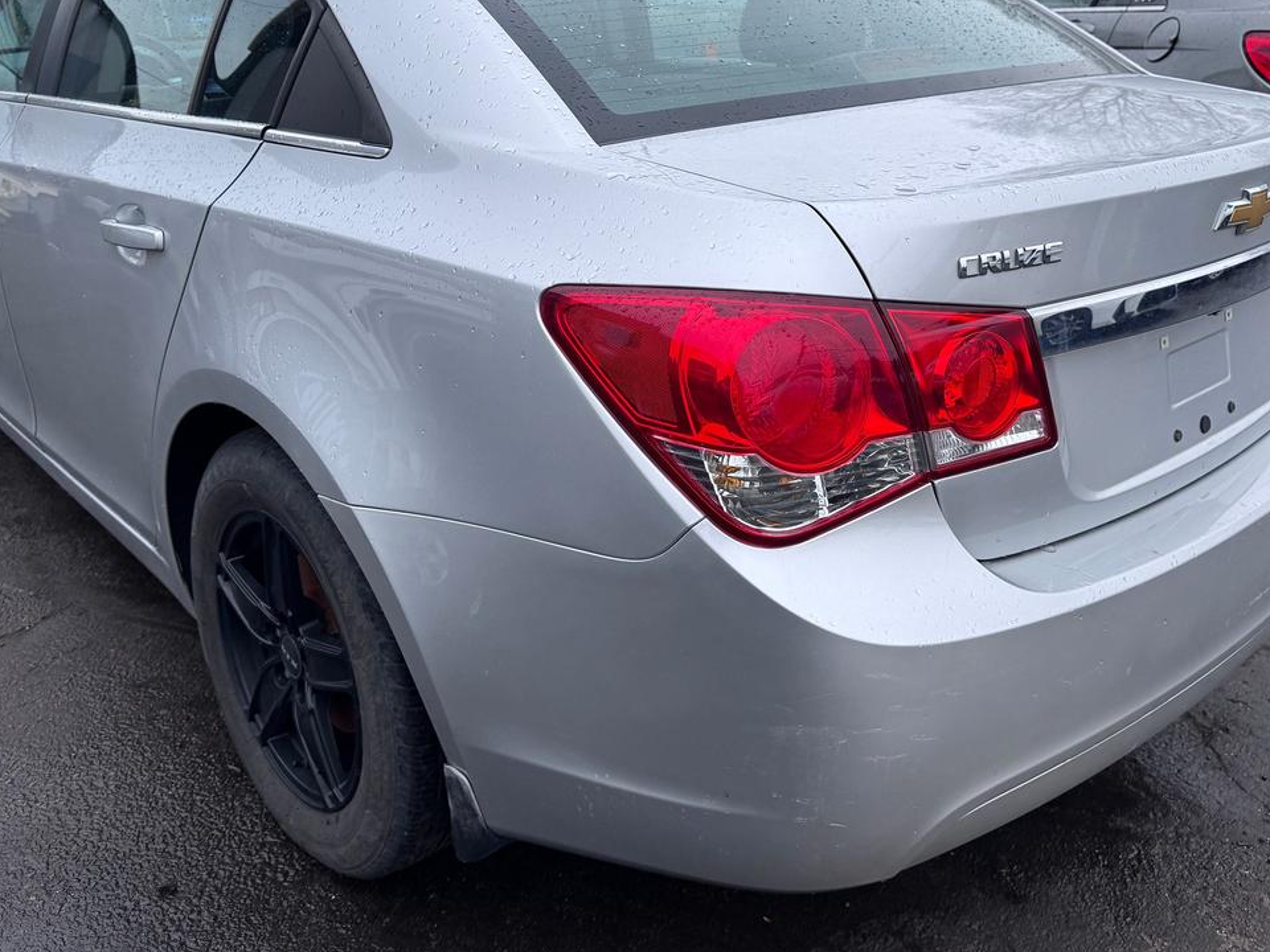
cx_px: 638
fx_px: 1174
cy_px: 374
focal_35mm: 32
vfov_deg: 43.9
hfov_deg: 56.8
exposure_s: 1/1238
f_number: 1.78
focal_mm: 6.76
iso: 80
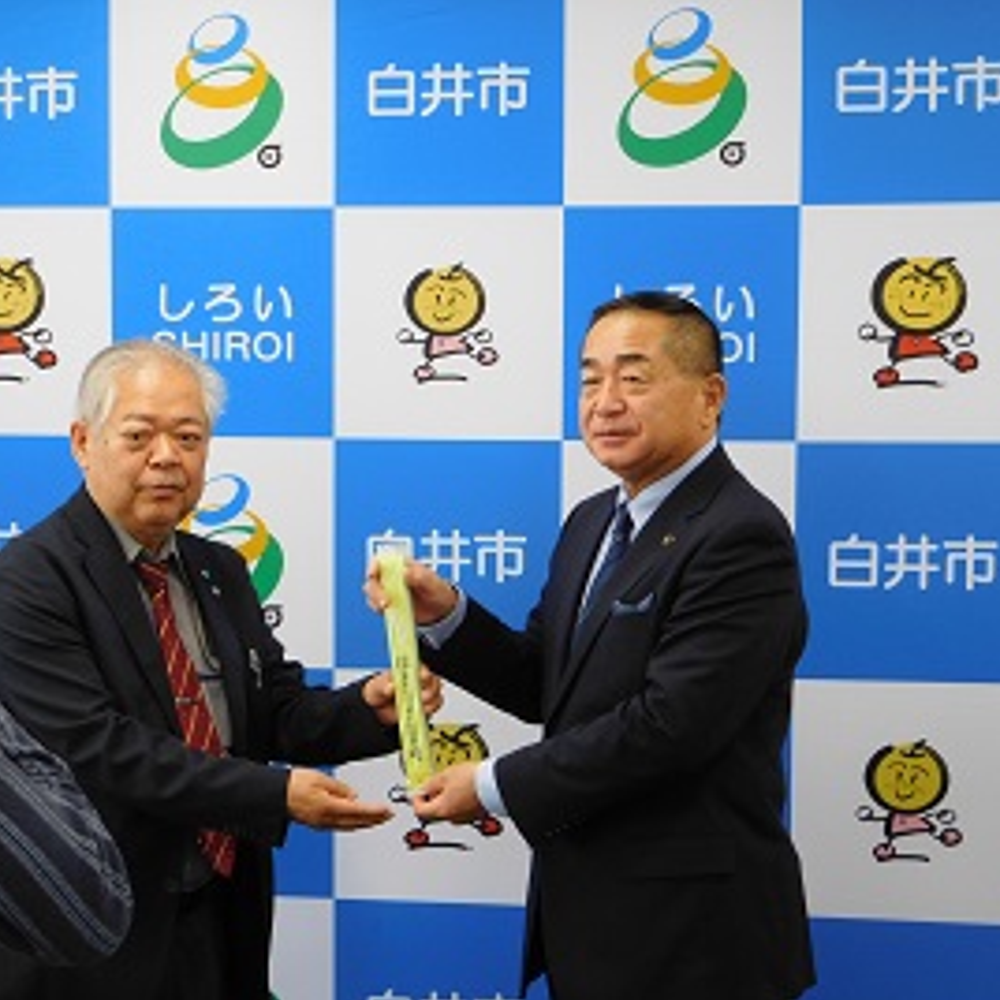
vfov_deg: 16.3
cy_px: 500
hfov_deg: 16.3
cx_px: 422
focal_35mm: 107
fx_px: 3497
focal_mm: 16.1
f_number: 4.7
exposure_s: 1/30
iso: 320
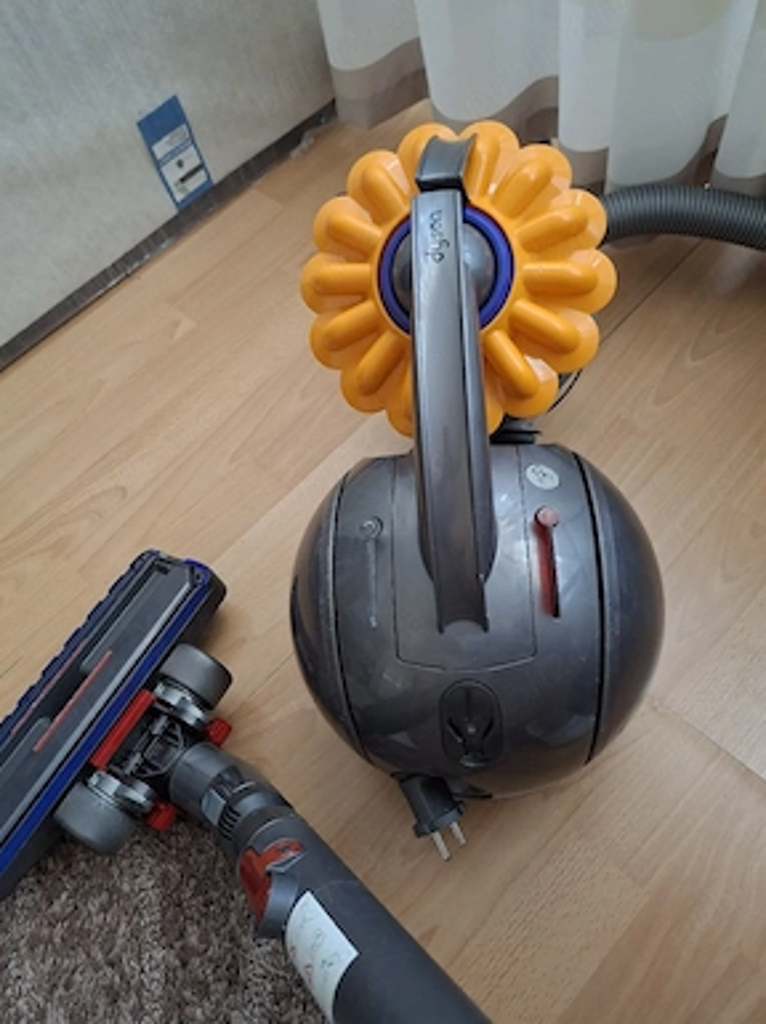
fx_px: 768
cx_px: 394
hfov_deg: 53.0
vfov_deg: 67.3
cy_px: 500
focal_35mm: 26
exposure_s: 1/20
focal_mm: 4.69
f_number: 1.8
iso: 500
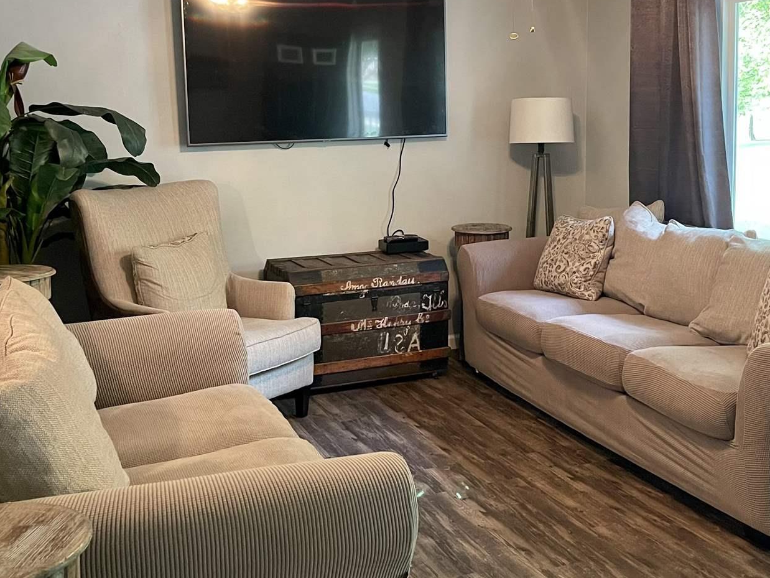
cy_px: 181
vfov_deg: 33.2
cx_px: 476
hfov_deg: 43.5
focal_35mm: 43
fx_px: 957
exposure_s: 1/60
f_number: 1.6
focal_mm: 5.1
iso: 320
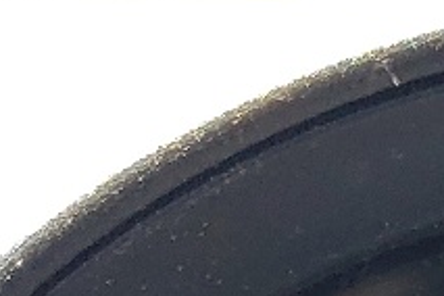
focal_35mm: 203
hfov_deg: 9.8
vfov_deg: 6.0
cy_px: 1067
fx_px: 2503
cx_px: 680
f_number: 1.5
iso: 50
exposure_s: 1/333
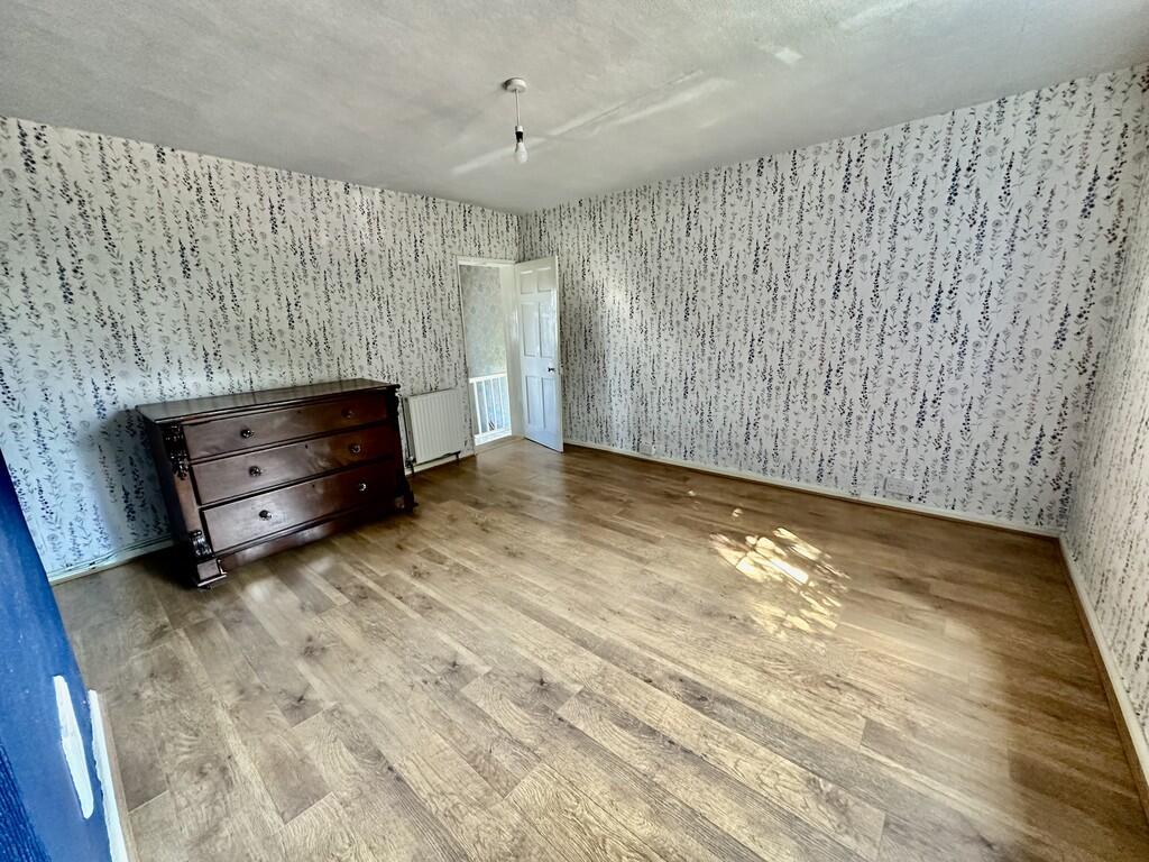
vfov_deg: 85.7
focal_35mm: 14
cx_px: 574
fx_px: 465
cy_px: 431
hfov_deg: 102.1
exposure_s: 1/60
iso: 400
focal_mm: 2.22
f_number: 2.2
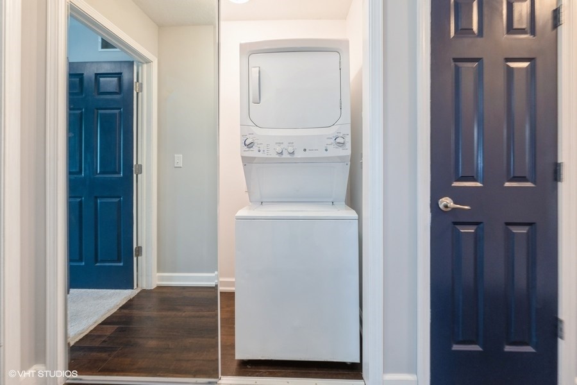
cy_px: 192
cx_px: 288
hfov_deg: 100.4
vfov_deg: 77.3
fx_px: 240
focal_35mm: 15
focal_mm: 10
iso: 200
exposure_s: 1/2.5
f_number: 10
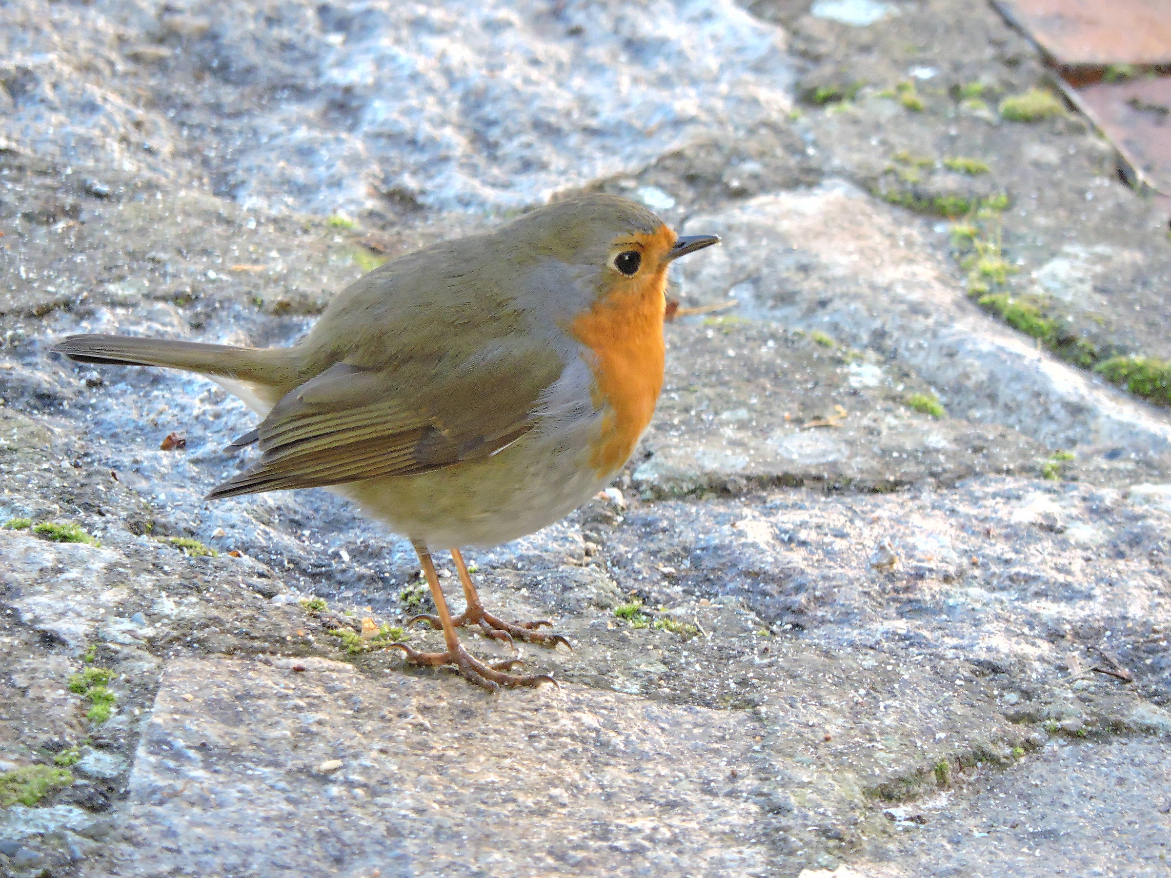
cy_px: 439
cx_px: 586
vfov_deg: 2.0
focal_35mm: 750
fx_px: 25371
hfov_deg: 2.6
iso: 800
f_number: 5.1
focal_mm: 133.8
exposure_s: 1/160
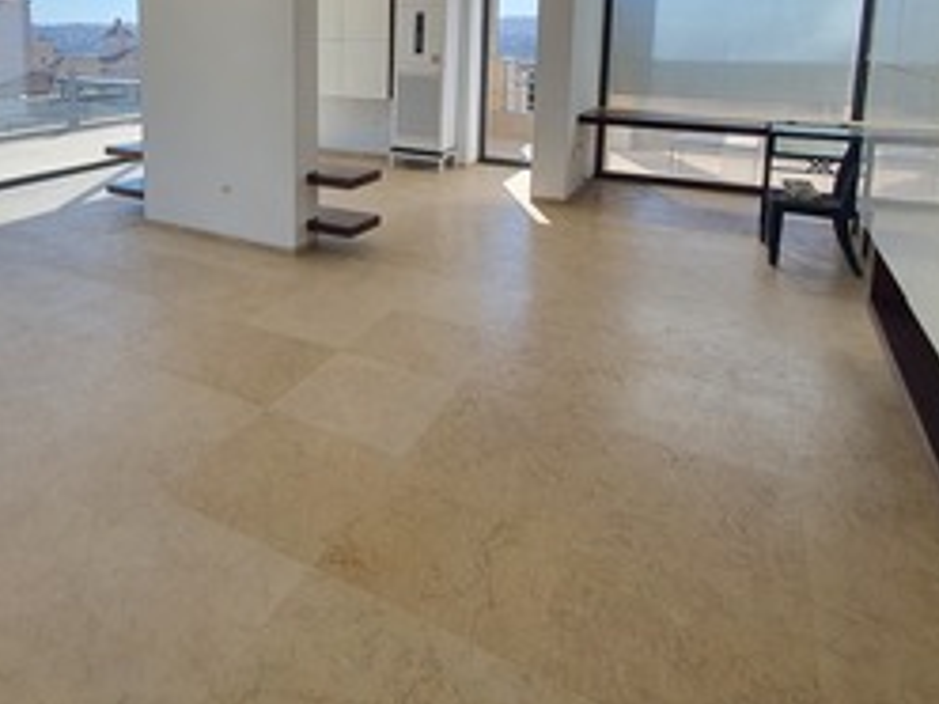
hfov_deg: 69.6
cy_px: 97
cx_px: 316
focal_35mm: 24
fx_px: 651
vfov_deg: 51.5
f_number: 2.2
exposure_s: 1/734
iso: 50
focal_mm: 1.8
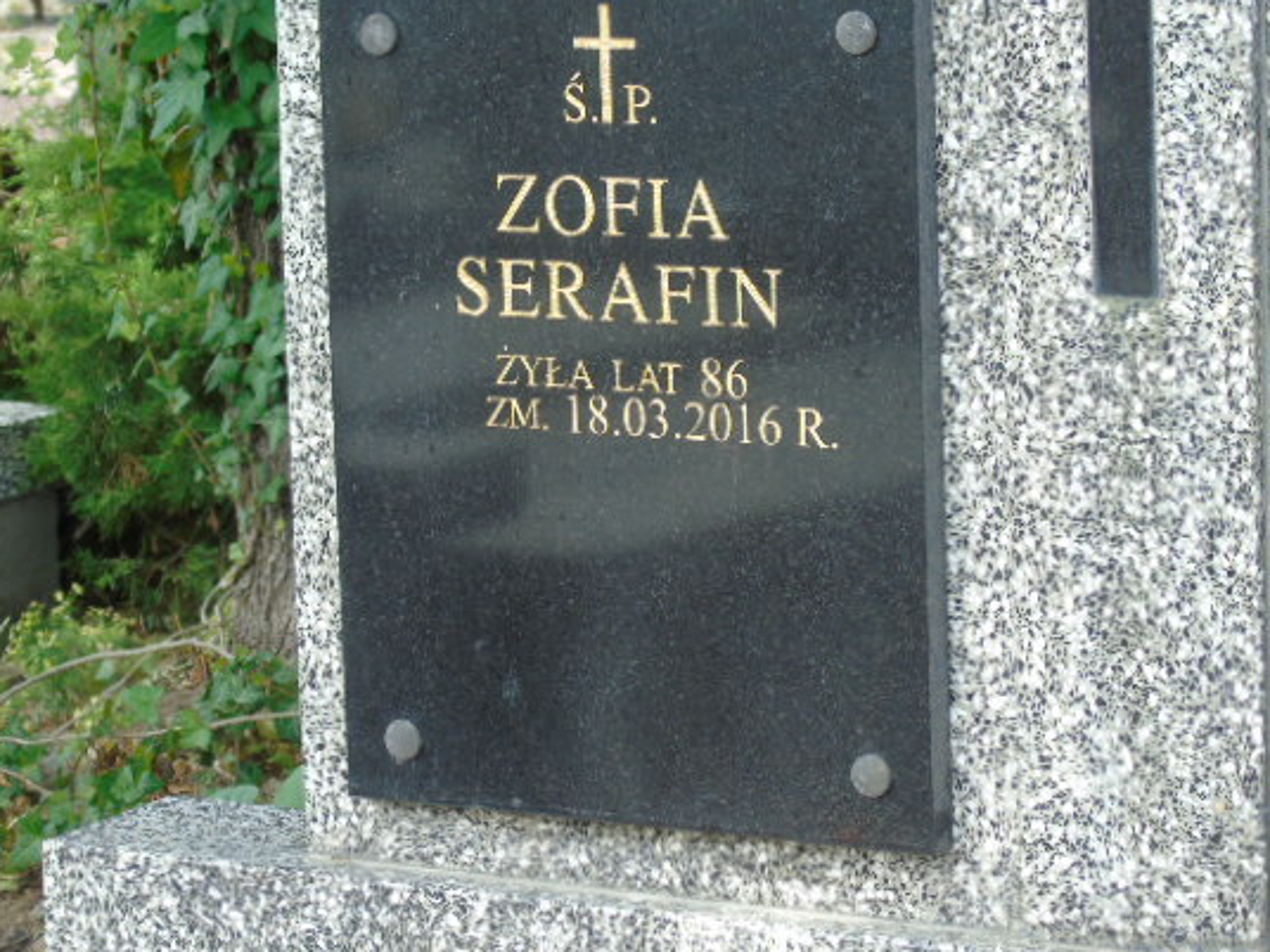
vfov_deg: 10.0
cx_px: 673
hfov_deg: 13.3
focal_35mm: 148
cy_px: 445
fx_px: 5430
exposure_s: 1/100
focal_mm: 22
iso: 80
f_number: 4.6
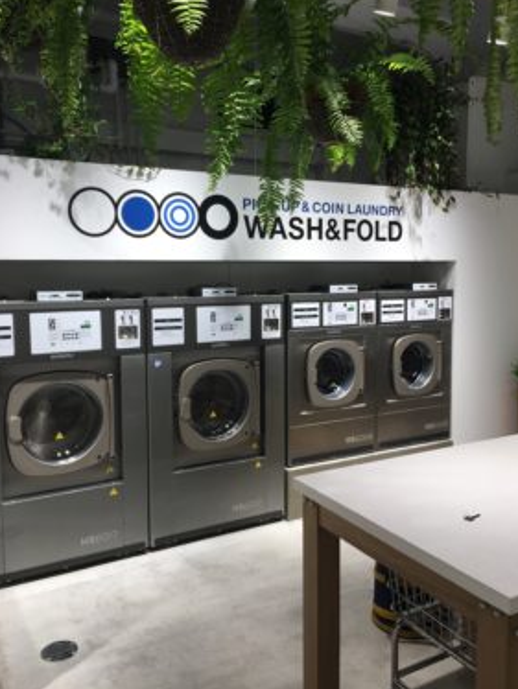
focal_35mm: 31
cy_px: 326
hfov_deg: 45.5
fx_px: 618
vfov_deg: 58.3
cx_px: 271
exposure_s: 1/60
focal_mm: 4.15
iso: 25
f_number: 2.2
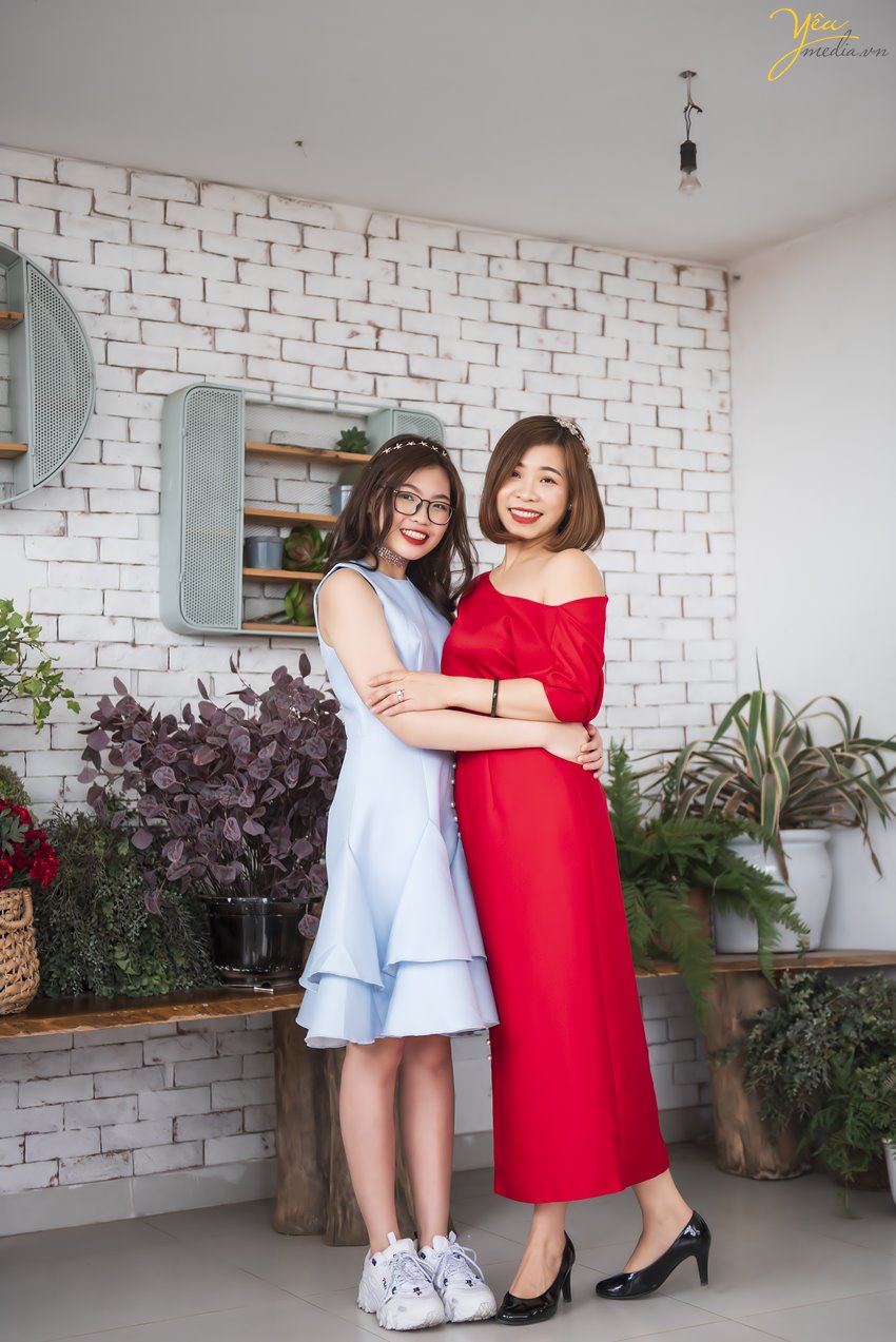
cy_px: 671
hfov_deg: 27.0
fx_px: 1864
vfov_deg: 39.6
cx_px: 448
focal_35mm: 50
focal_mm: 50
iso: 320
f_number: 2.8
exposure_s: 1/200
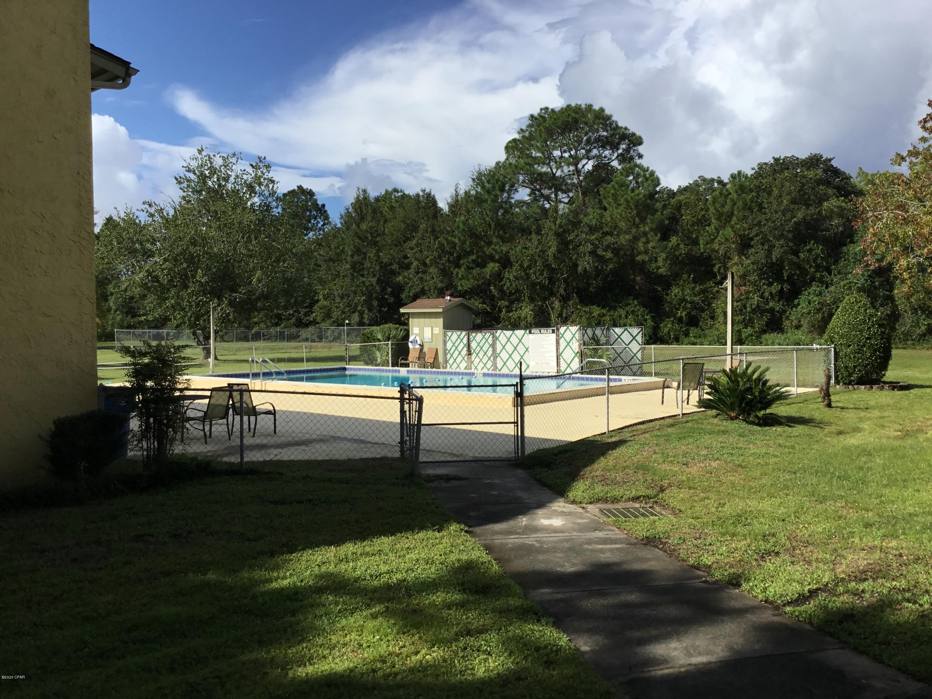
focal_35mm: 31
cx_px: 466
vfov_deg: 45.4
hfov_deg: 58.4
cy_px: 350
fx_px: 835
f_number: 2.4
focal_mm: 3.3
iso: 25
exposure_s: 1/2146
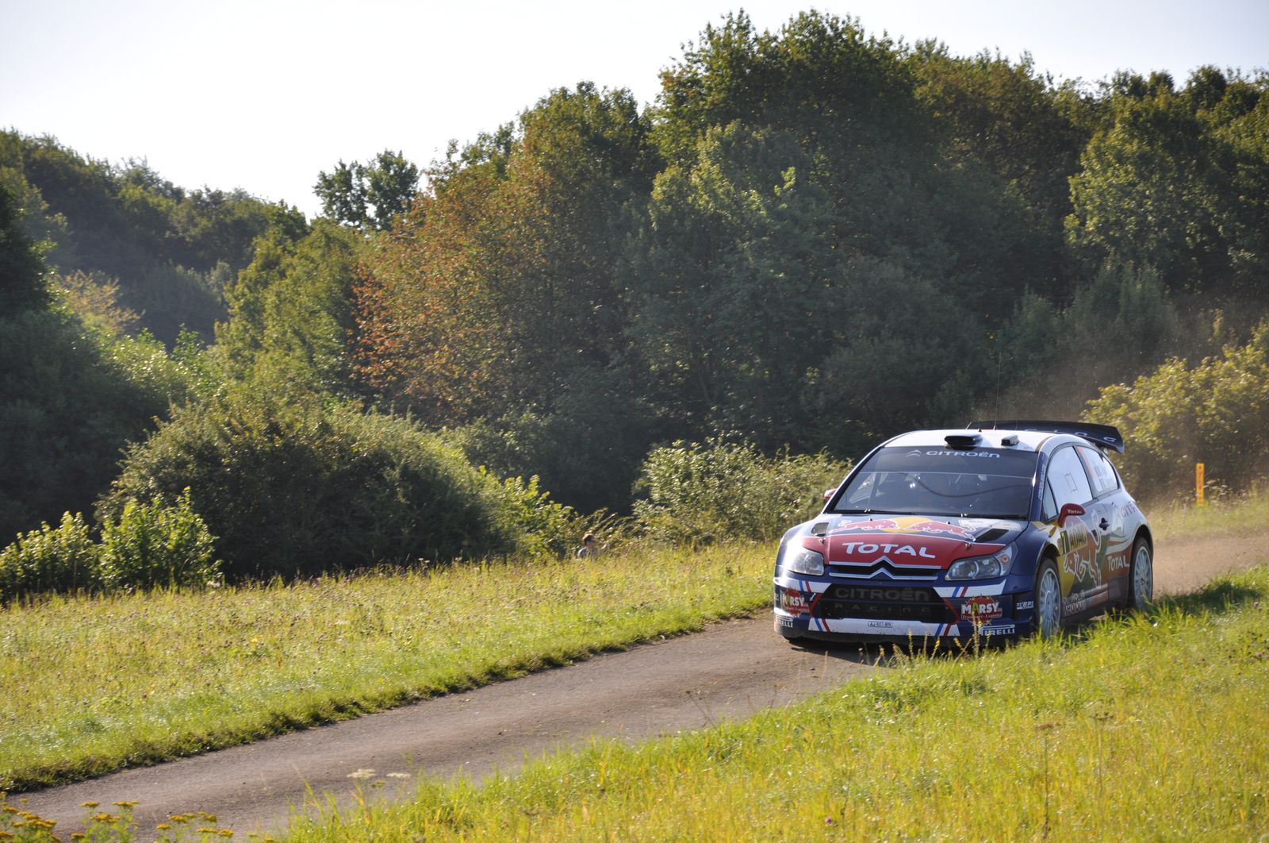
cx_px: 634
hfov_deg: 13.1
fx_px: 5544
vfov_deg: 8.7
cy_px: 422
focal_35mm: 158
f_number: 6.3
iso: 200
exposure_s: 1/640
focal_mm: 105
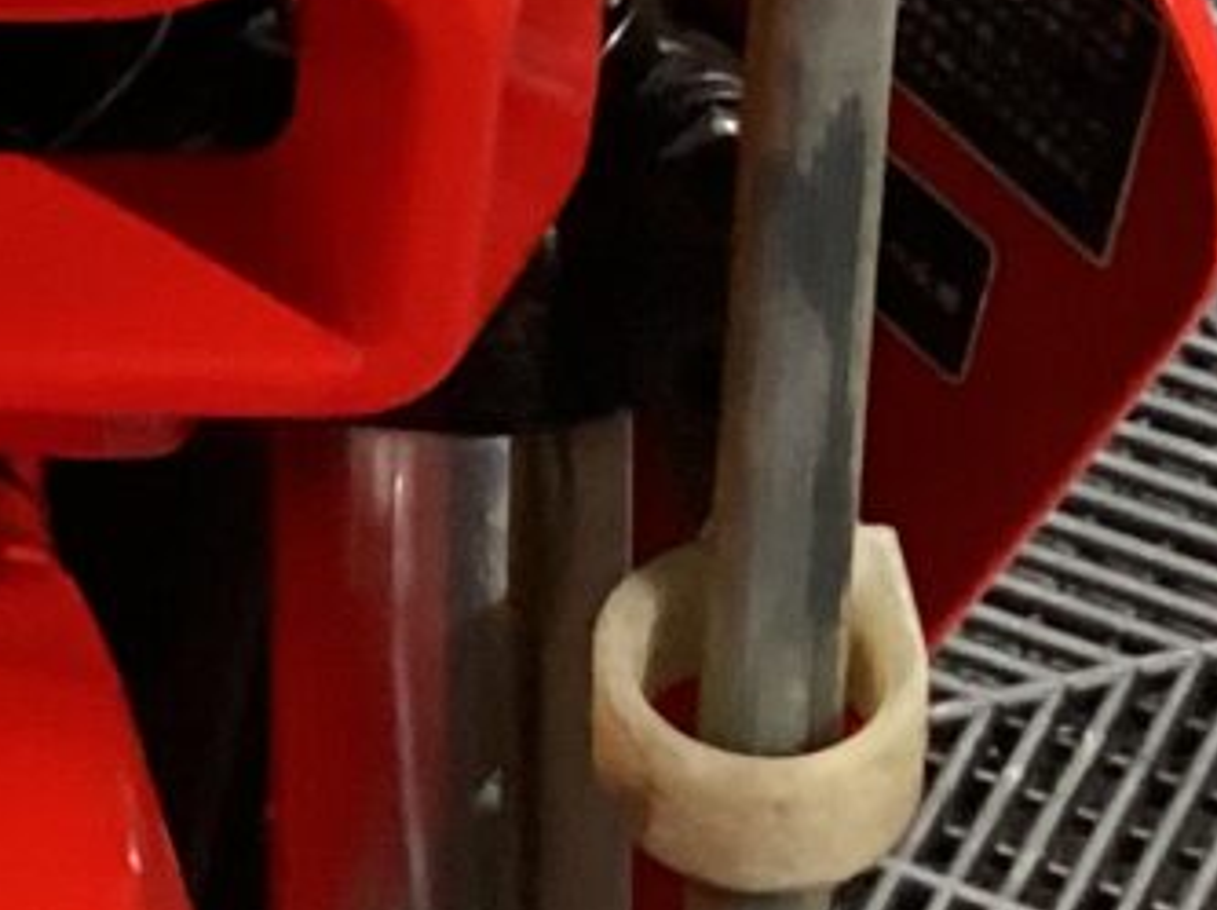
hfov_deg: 10.8
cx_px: -409
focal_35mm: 179
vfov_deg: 8.0
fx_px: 6286
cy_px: -702
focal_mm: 3.3
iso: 320
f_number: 2.4
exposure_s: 1/60
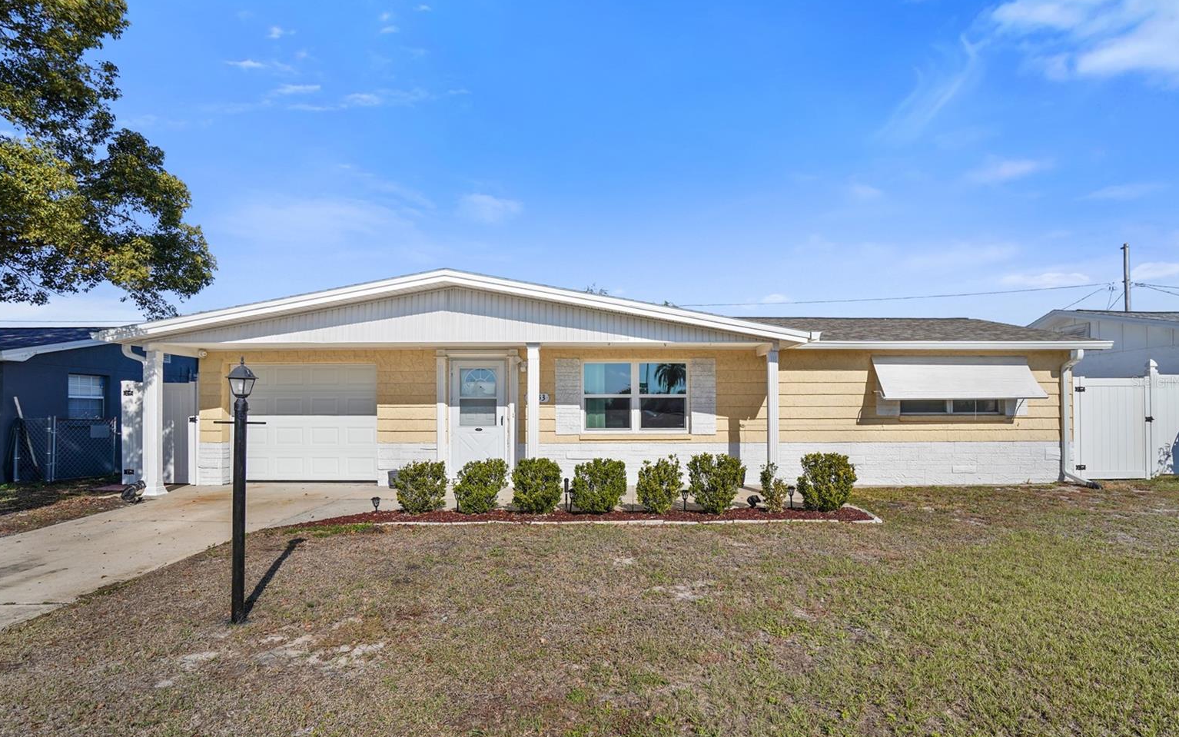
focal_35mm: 17
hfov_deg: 94.4
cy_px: 381
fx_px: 546
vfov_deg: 68.0
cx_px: 585
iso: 100
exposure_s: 1/320
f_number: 4
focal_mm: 16
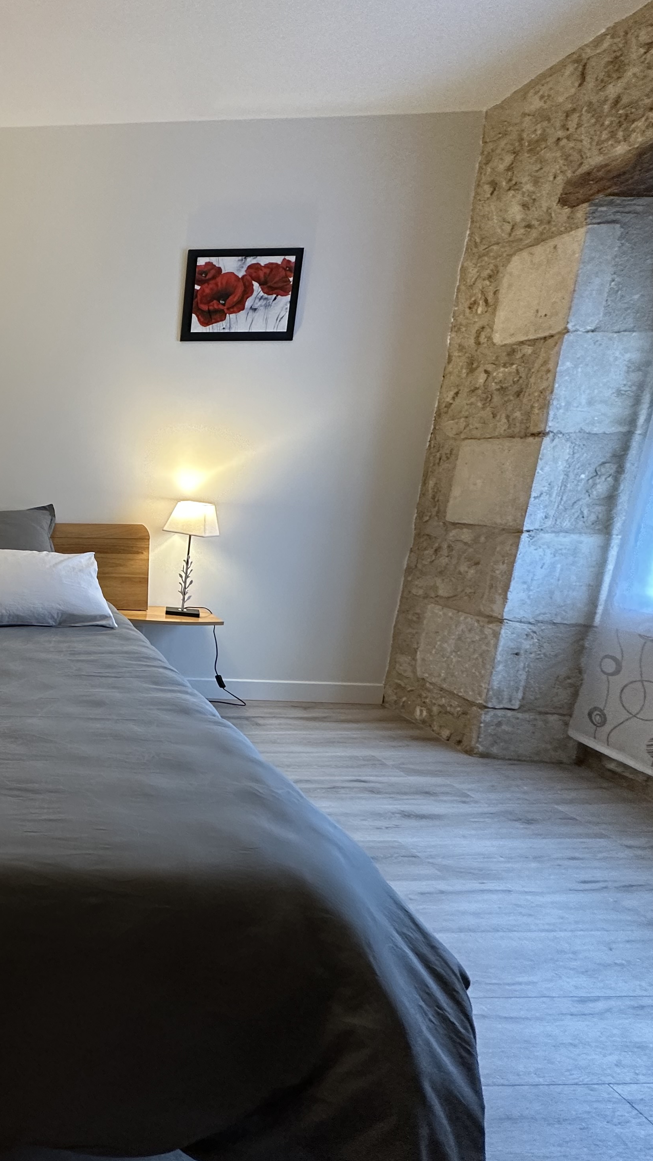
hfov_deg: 41.6
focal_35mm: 21
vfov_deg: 83.8
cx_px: -78
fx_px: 646
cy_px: 598
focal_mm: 2.22
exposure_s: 1/50
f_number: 2.2
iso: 250
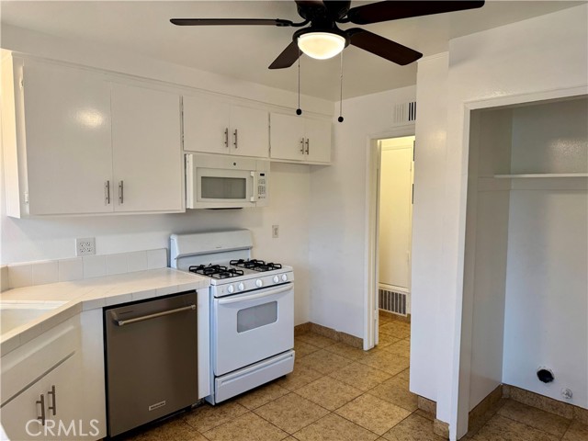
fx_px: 408
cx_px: 294
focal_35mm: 24
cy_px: 220
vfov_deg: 56.8
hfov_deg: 71.6
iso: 125
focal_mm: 6.76
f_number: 1.78
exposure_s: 1/120
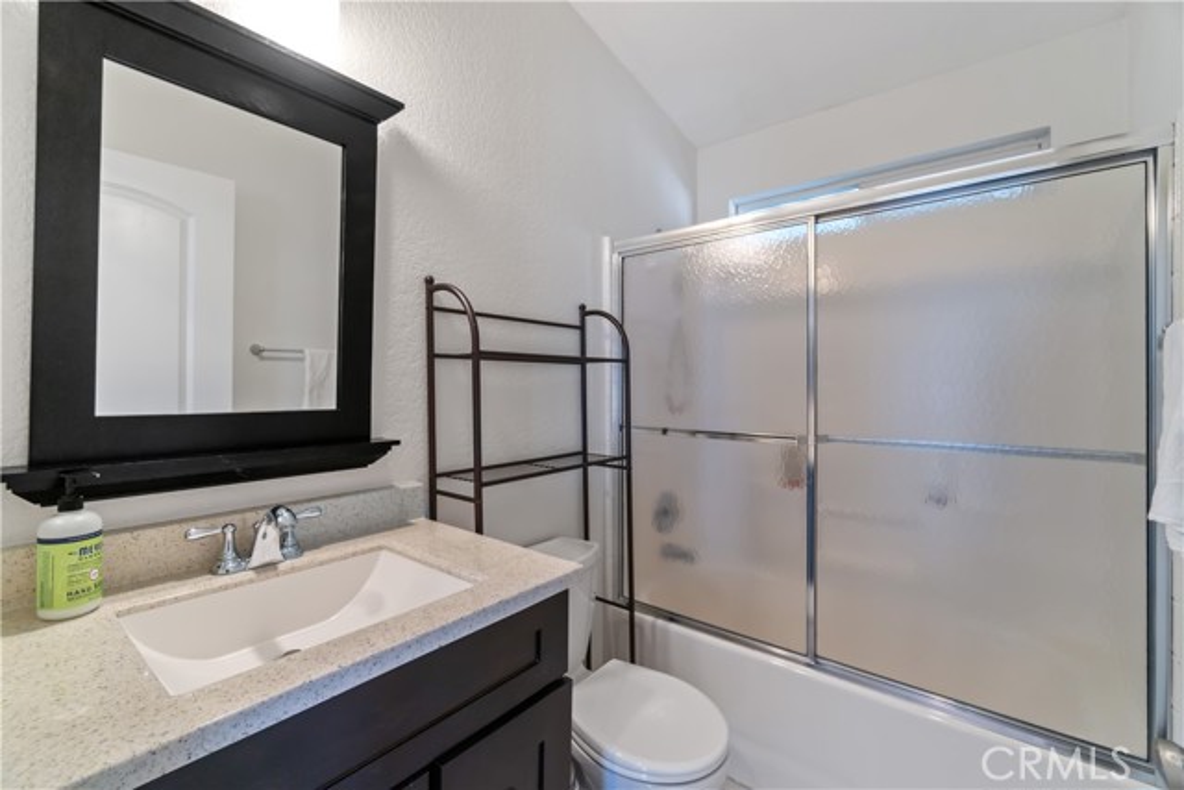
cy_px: 395
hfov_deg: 100.4
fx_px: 493
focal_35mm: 15
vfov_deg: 77.4
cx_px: 592
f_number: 4
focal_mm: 10
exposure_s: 1/30
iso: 320
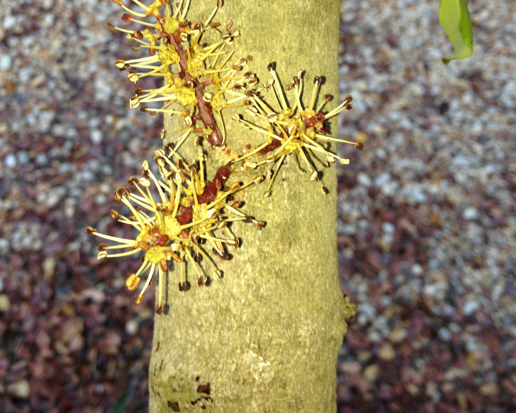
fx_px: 702
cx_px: 258
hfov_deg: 40.3
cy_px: 104
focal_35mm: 46
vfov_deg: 32.1
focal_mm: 4.28
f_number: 2.4
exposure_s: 1/64
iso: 50
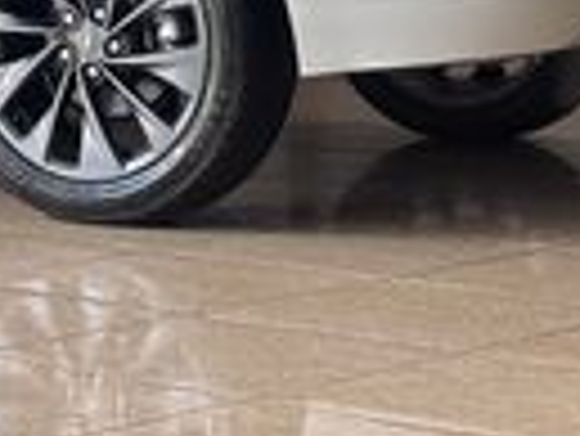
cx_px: -135
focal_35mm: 189
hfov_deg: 10.3
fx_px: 3170
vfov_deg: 7.7
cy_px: -306
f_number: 1.6
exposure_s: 1/120
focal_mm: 5.96
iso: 32
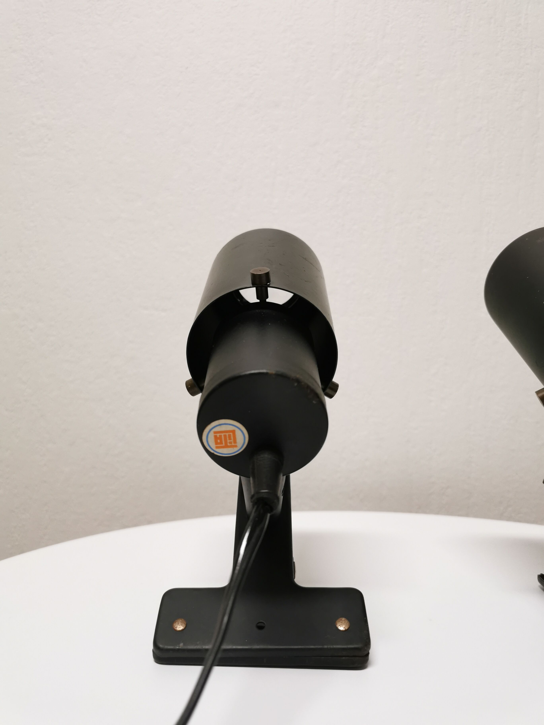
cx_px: 272
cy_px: 362
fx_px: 566
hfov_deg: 51.4
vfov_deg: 65.3
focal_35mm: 27
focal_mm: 5.58
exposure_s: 1/50
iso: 200
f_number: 1.8
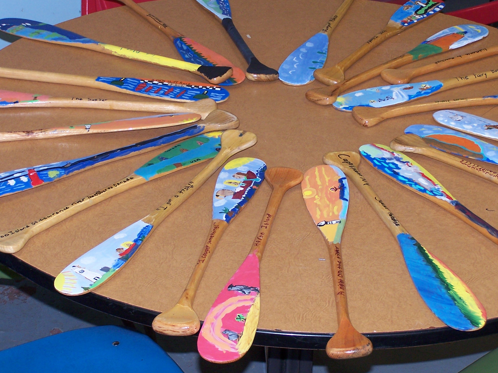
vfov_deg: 14.0
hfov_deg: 18.5
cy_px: 170
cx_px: 273
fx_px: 1525
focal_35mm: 106
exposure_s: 1/90
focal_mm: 15.6
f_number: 3.2
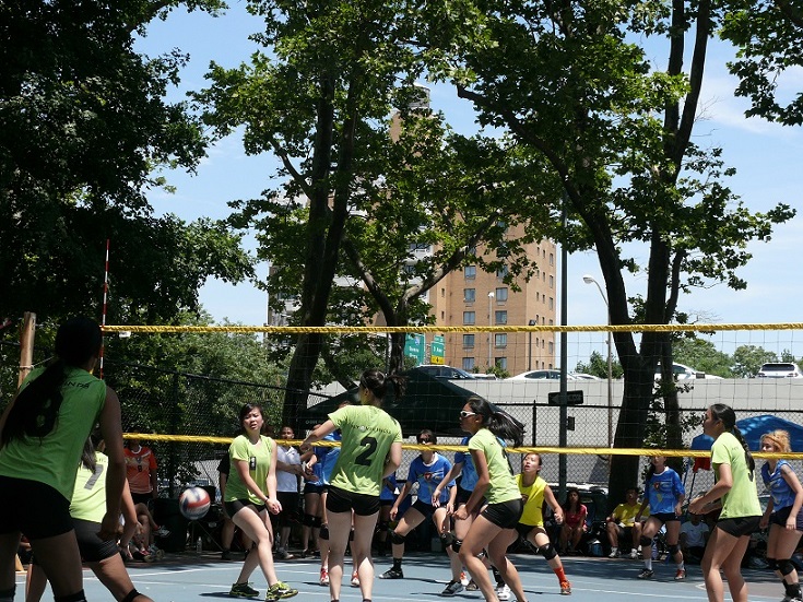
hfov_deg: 29.0
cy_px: 301
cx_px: 402
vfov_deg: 21.9
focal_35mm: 67
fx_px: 1554
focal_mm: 13.1
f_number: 5.6
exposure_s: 1/320
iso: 100
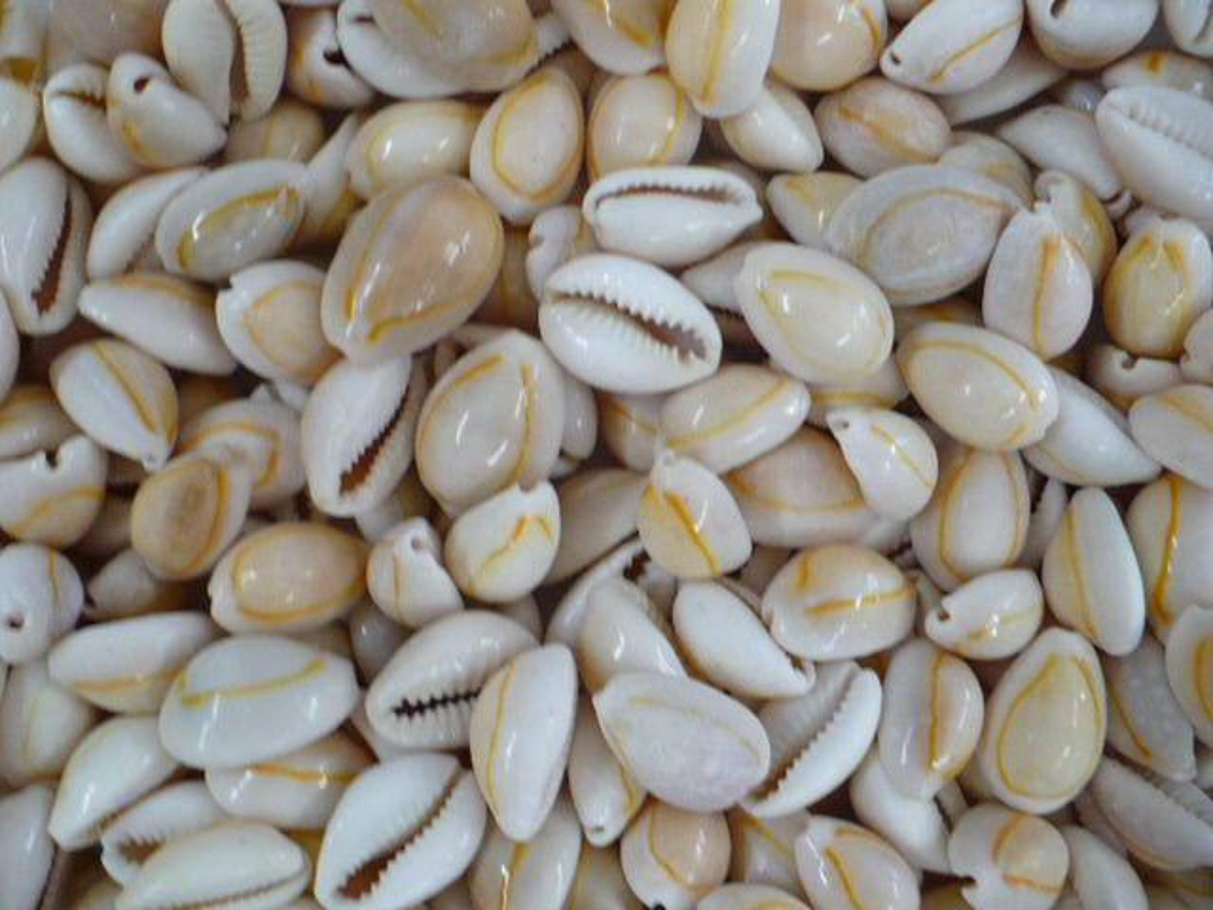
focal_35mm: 37
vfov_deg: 38.7
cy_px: 455
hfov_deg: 50.1
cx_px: 606
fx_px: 1297
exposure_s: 1/40
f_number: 2.8
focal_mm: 6.1
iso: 100
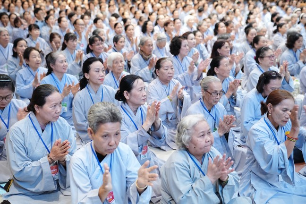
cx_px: 153
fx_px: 399
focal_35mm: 47
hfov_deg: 41.9
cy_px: 102
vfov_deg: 28.6
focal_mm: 47
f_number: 2.8
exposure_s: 1/125
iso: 4000
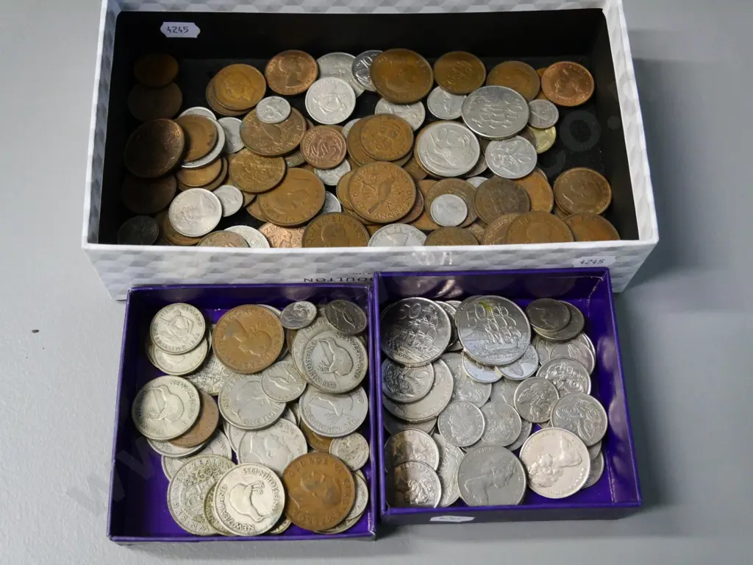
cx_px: 376
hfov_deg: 46.8
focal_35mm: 40
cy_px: 282
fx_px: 870
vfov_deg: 36.0
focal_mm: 20
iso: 3200
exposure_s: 1/125
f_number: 4.1
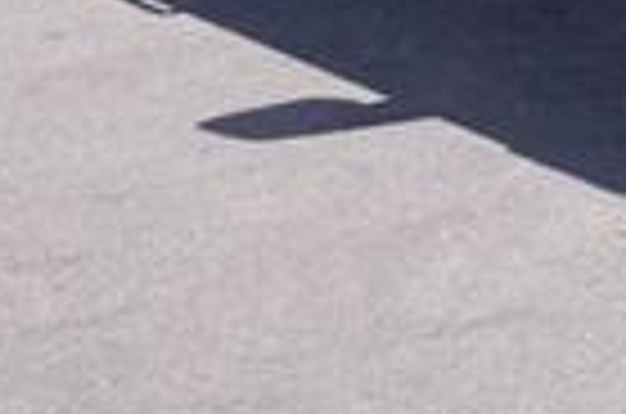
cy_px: -436
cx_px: 946
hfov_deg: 14.6
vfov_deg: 9.6
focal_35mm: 131
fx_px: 2278
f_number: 9
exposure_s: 1/100
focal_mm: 19
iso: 100
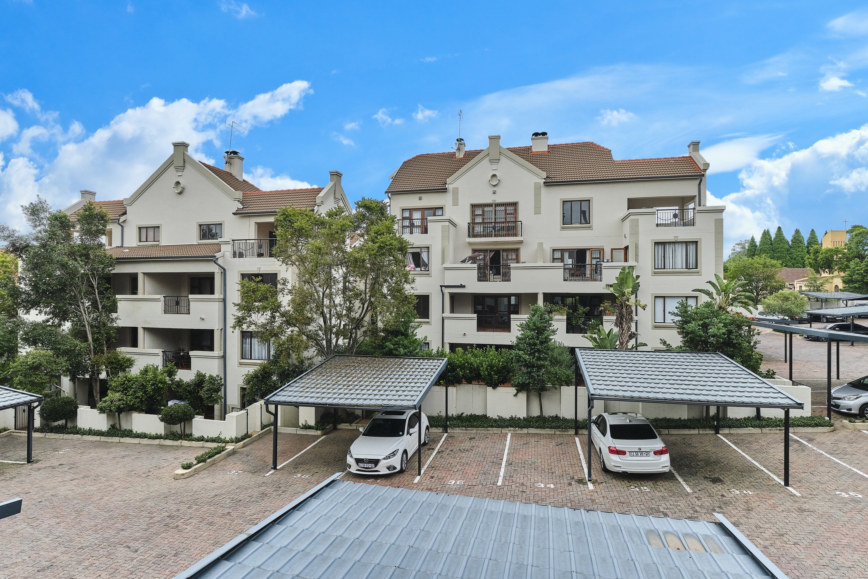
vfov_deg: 67.4
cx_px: 434
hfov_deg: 90.0
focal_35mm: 18
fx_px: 434
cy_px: 290
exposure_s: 1/1000
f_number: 8
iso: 500
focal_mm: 12
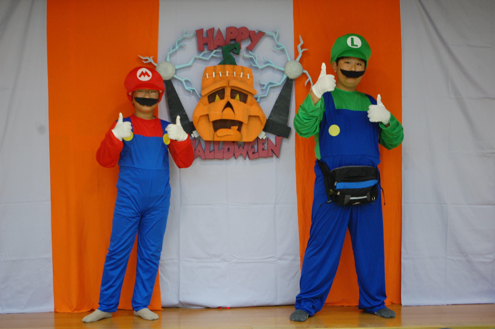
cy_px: 164
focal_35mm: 57
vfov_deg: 23.7
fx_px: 783
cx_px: 248
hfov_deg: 35.1
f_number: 5.3
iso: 800
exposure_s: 1/13
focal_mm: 38
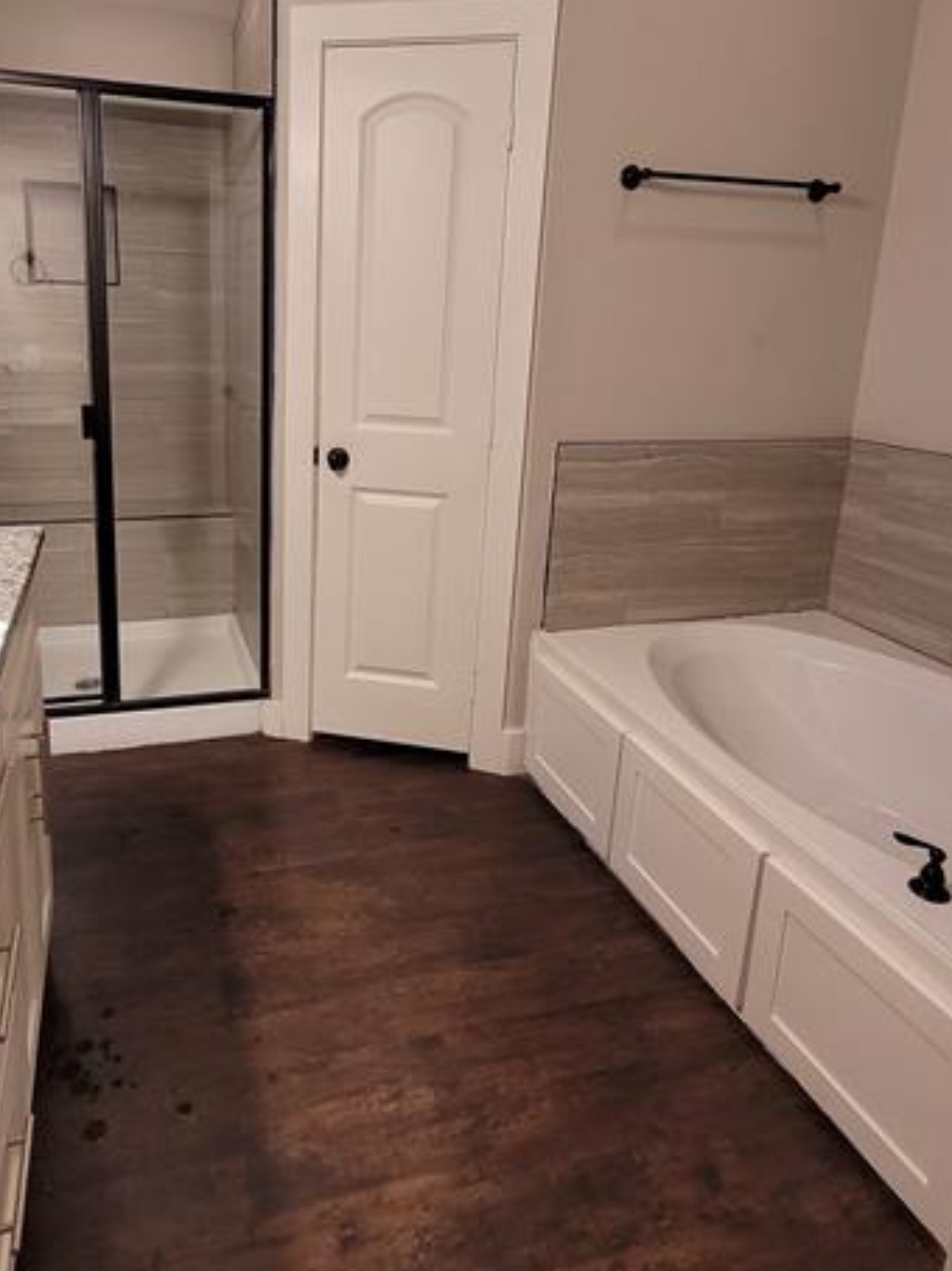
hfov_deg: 60.1
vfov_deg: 75.8
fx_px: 807
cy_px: 529
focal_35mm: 22
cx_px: 344
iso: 160
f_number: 2.2
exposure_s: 1/60
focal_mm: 1.74
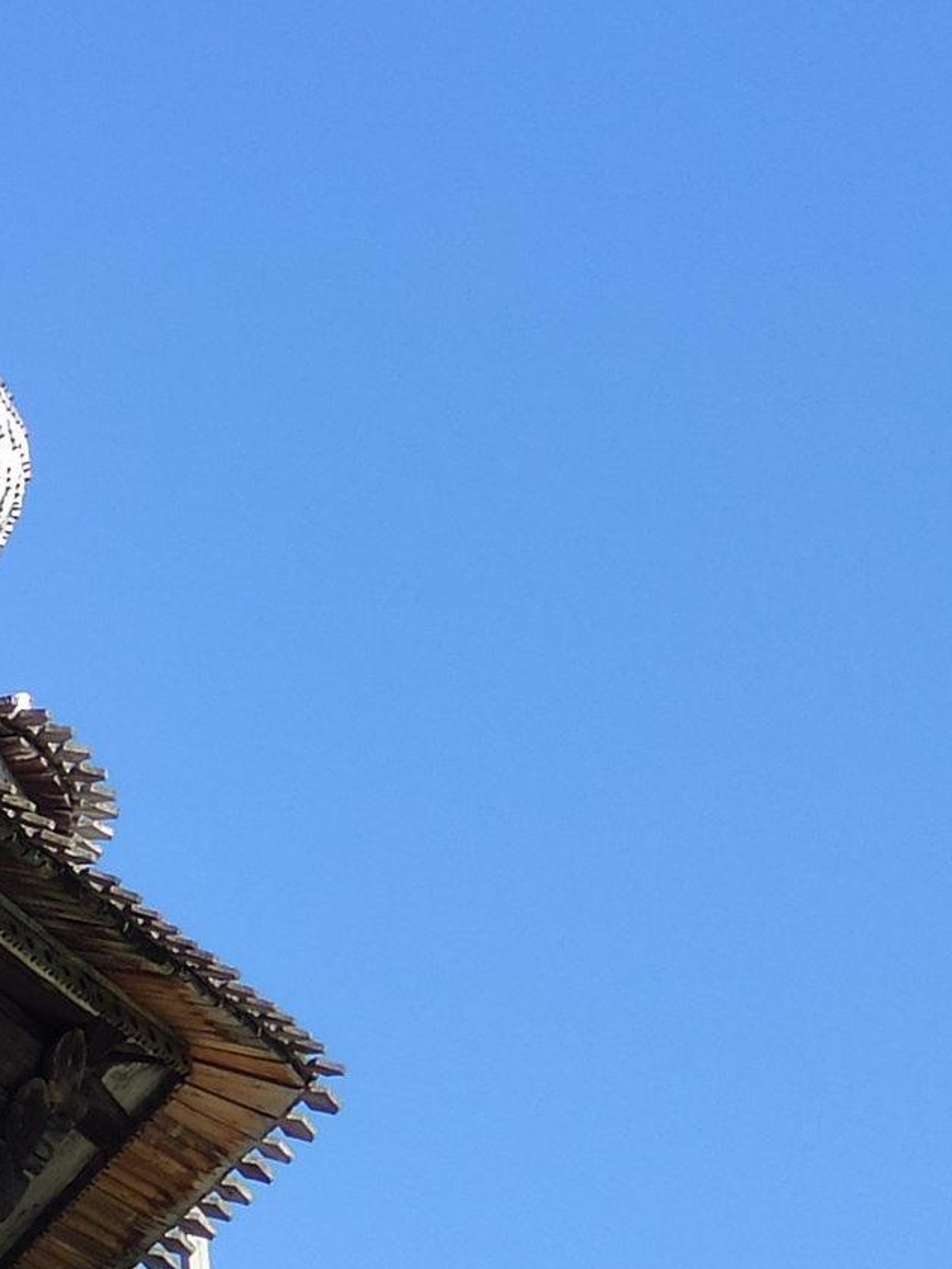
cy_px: 941
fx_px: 7735
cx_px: -711
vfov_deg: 9.4
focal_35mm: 211
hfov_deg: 6.9
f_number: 2.4
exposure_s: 1/555
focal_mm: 5.55
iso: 100
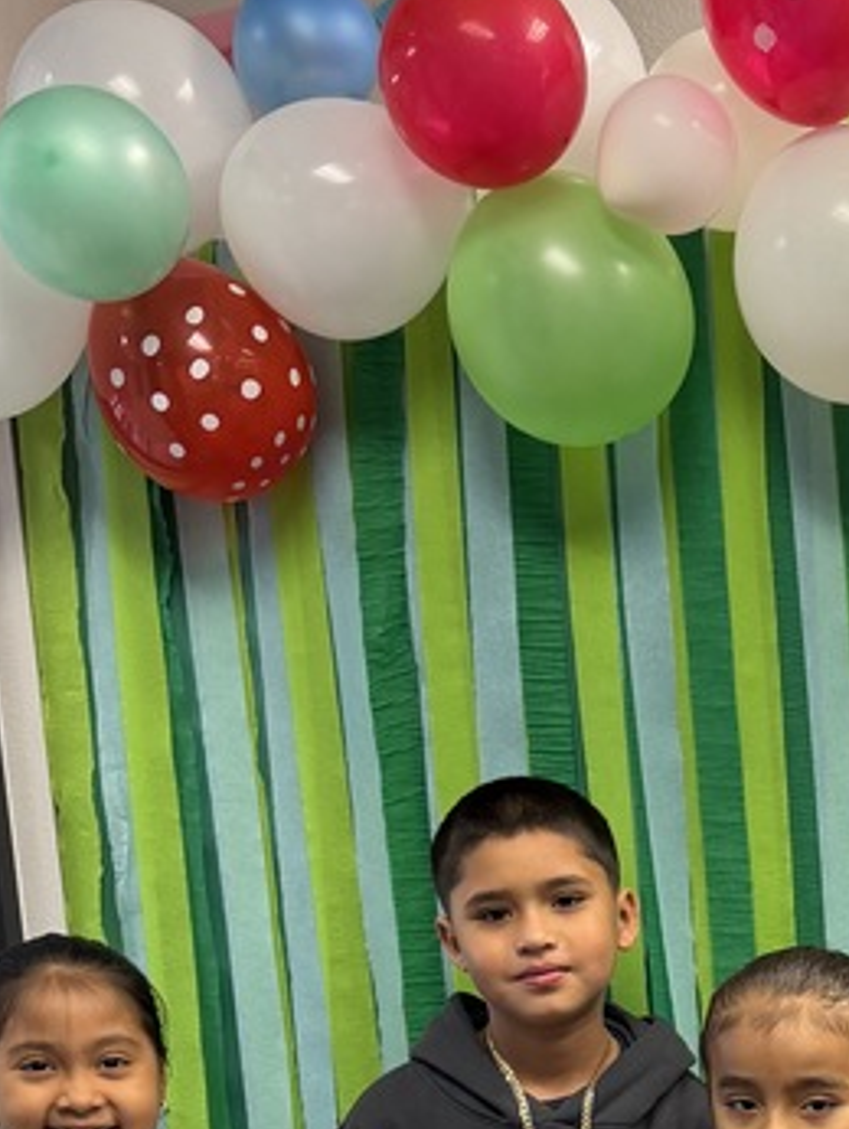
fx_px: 2319
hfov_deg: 19.7
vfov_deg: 25.6
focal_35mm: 71
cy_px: 1201
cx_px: 963
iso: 200
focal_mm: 6.76
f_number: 1.78
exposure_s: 1/60
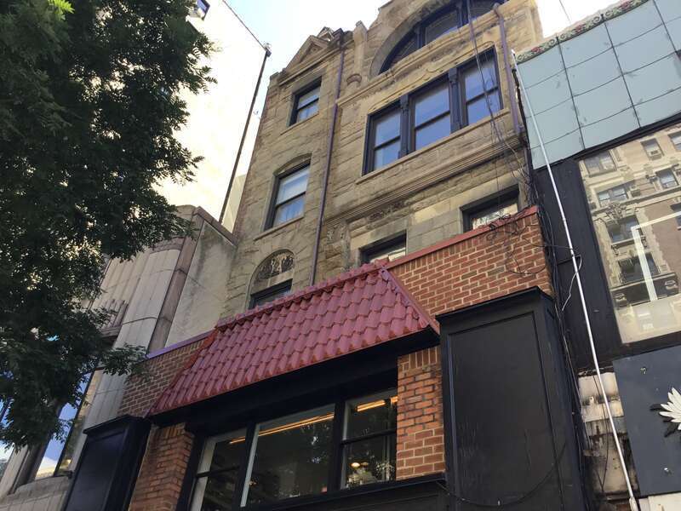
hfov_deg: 58.4
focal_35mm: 31
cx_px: 340
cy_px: 256
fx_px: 610
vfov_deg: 45.4
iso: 25
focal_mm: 3.3
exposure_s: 1/236
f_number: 2.4
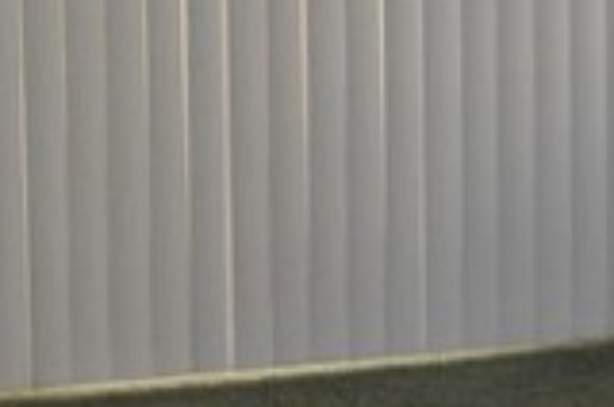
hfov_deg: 11.6
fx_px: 2945
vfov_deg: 7.8
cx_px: 814
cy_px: -115
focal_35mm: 173
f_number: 3.5
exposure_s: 1/60
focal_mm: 18
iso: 800
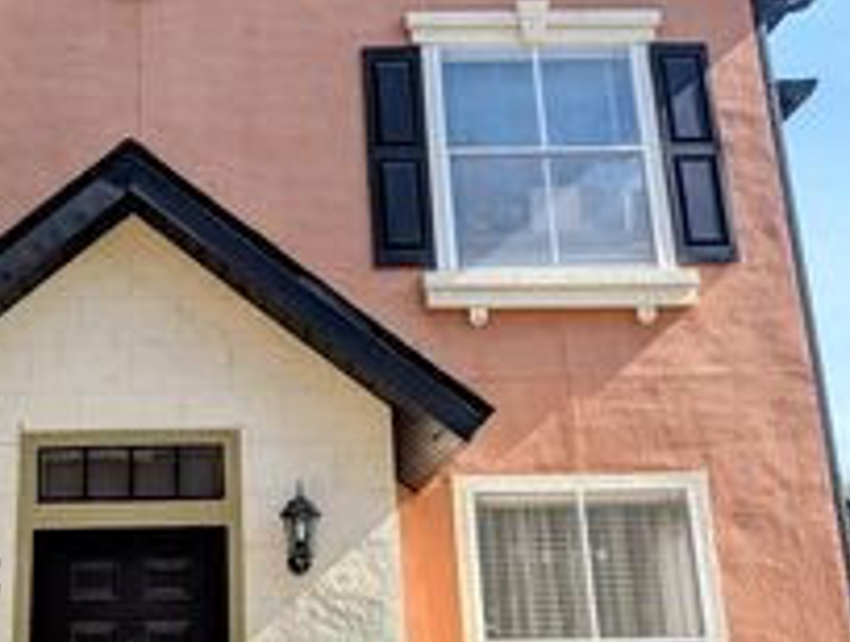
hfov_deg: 36.9
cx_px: 185
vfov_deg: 29.2
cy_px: 263
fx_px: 1231
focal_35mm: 50
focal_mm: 6.9
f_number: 1.68
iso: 21
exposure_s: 1/917
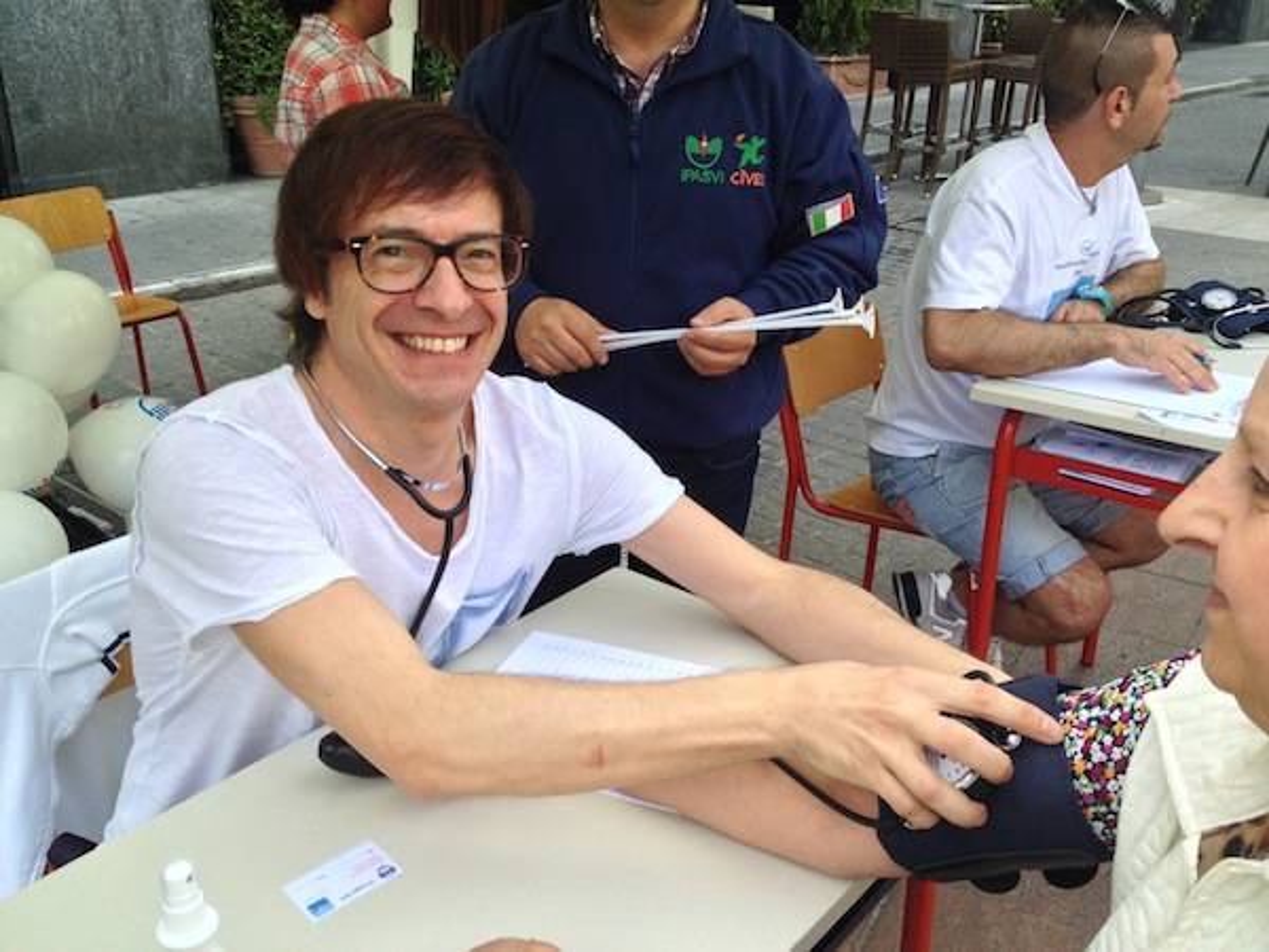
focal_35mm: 35
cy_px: 476
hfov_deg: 52.6
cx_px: 634
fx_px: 1283
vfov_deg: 40.7
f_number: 2.4
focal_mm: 4.28
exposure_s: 1/397
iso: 50
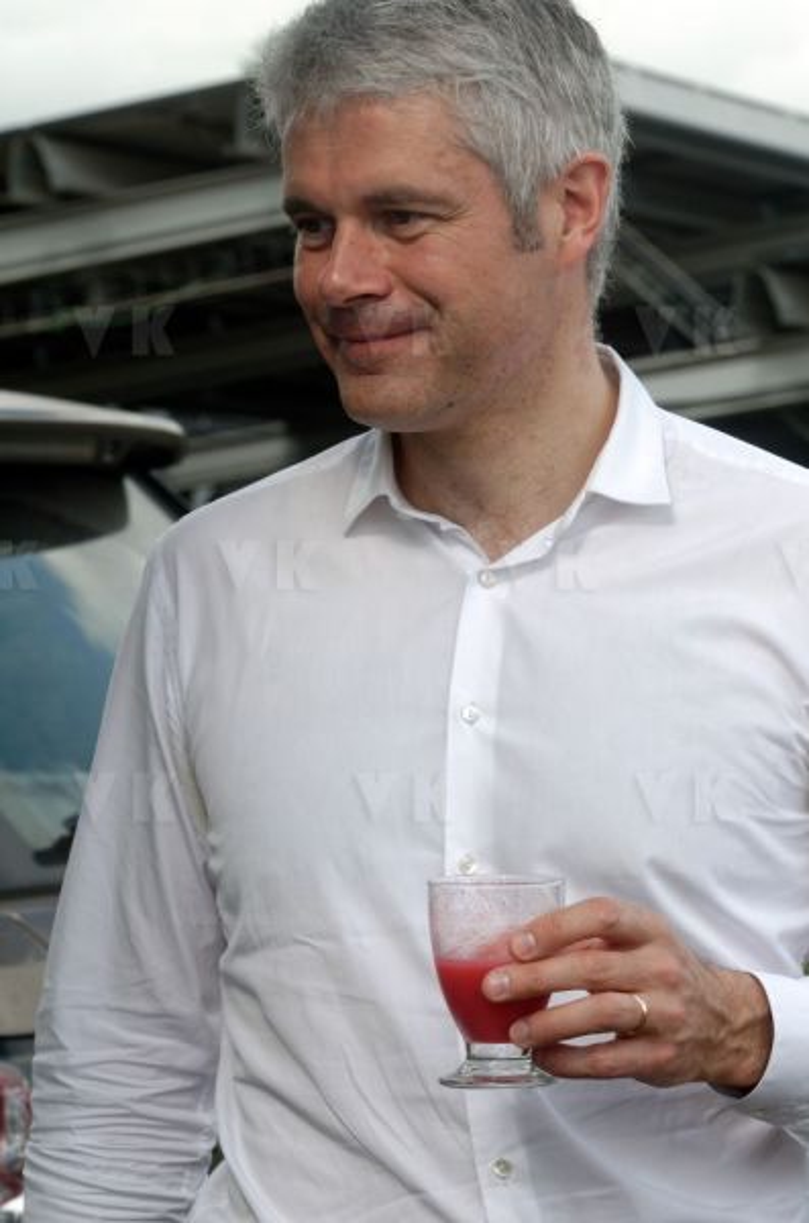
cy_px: 612
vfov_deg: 12.5
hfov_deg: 8.3
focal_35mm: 165
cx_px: 404
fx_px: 5591
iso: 250
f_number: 11
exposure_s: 1/250
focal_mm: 110
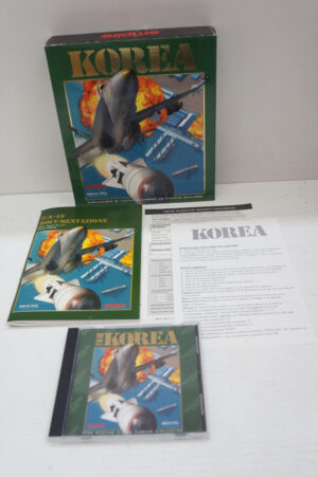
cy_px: 238
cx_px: 159
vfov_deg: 62.0
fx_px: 398
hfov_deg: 43.5
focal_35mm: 30
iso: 640
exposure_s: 1/60
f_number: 4.5
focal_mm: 20
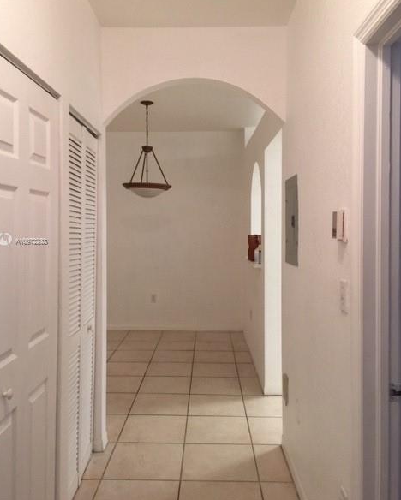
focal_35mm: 31
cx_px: 200
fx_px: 459
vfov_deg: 57.1
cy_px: 241
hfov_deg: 47.2
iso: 100
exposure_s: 1/15
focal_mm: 4.15
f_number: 2.2
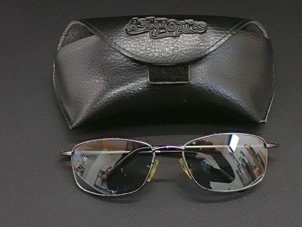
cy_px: 114
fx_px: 427
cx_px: 151
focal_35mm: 49
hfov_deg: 38.9
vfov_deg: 29.7
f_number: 4.5
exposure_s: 1/40
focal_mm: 8.99
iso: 1600
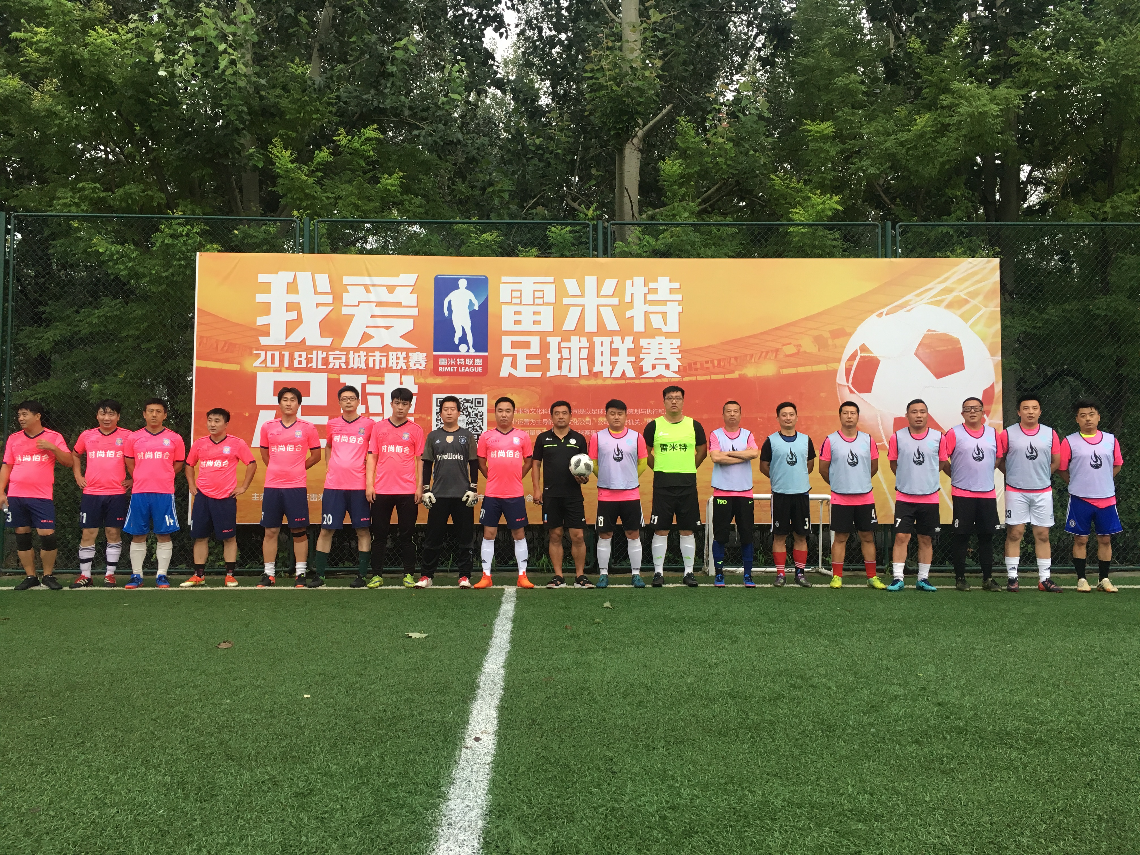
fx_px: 955
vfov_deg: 48.2
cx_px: 570
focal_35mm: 29
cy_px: 428
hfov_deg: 61.7
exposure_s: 1/33
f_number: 2.2
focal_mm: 4.15
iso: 32
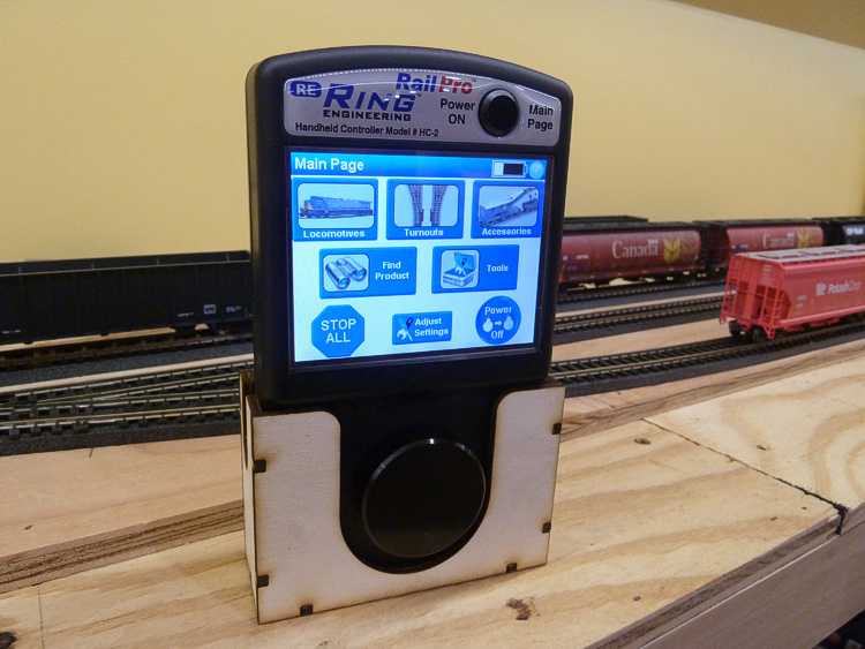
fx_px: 625
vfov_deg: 54.9
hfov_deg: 69.4
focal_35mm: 25
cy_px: 324
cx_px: 432
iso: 400
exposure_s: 1/30
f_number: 3.3
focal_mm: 4.1
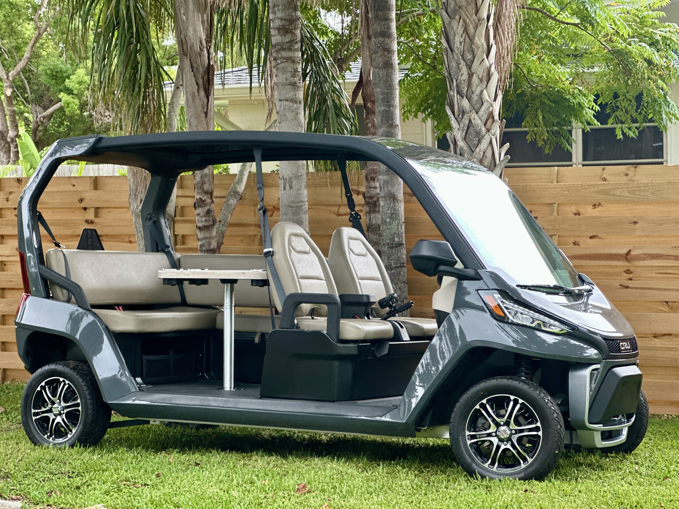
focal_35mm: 77
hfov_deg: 25.3
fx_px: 1510
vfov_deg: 19.1
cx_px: 340
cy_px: 254
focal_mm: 9
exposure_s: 1/121
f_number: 2.8
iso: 200
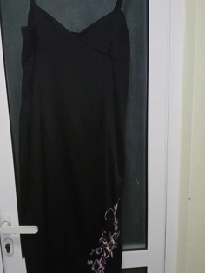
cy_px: 135
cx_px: 83
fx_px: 261
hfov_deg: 42.7
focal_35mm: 33
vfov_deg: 55.4
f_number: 1.8
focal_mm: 3.98
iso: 250
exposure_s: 1/50
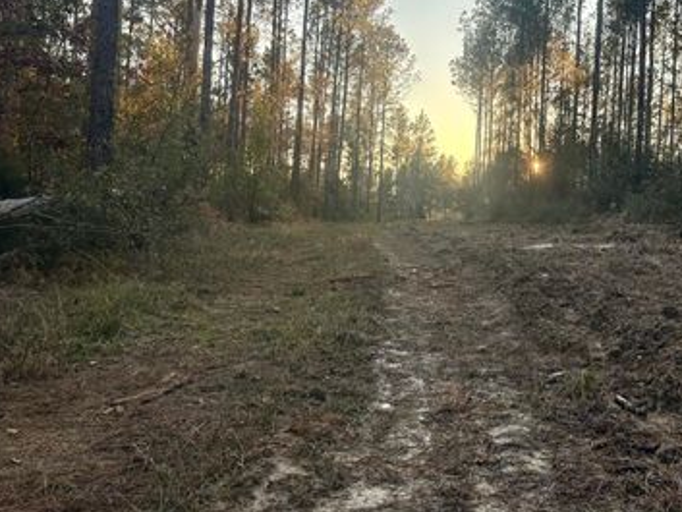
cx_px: 435
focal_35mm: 34
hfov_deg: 53.2
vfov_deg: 41.6
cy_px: 198
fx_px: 670
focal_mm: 6.86
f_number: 1.78
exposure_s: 1/1062
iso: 80
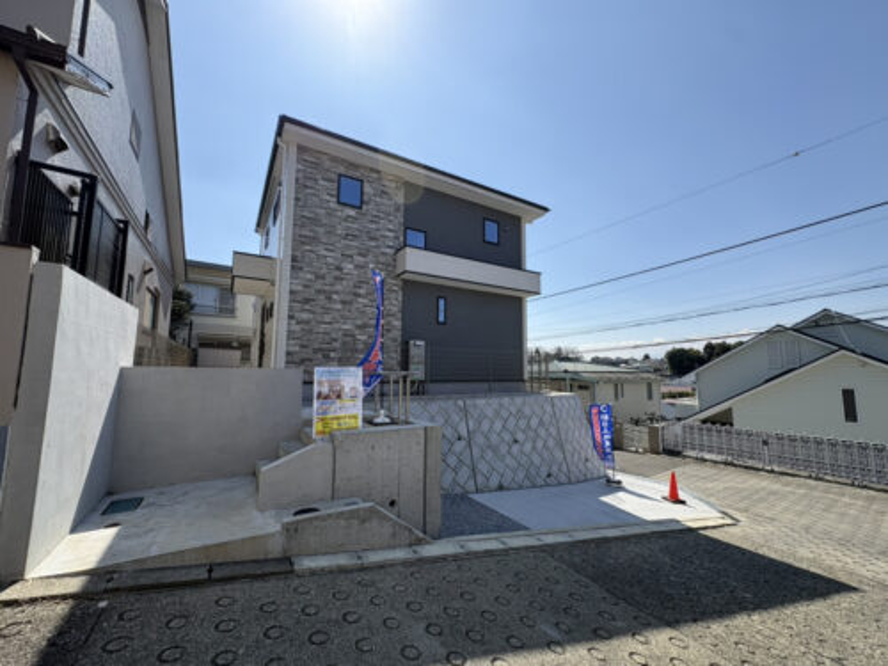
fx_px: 359
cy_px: 333
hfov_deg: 102.1
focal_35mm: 14
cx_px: 444
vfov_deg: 85.7
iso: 40
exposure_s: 1/1976
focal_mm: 2.22
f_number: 2.2
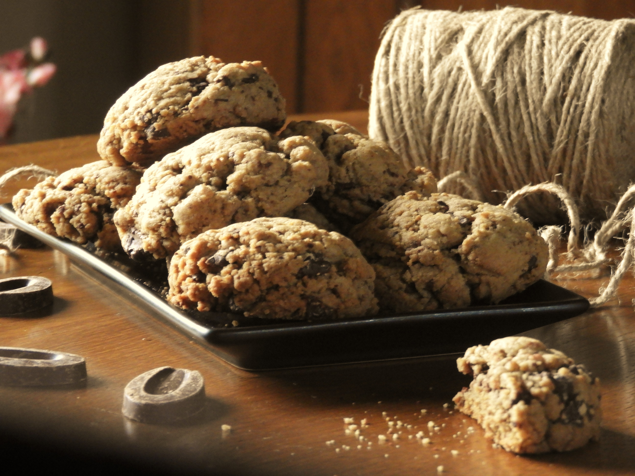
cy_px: 238
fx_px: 2752
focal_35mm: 150
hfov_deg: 13.2
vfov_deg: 9.9
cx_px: 318
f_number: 5.2
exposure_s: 1/3
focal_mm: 26.9
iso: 800
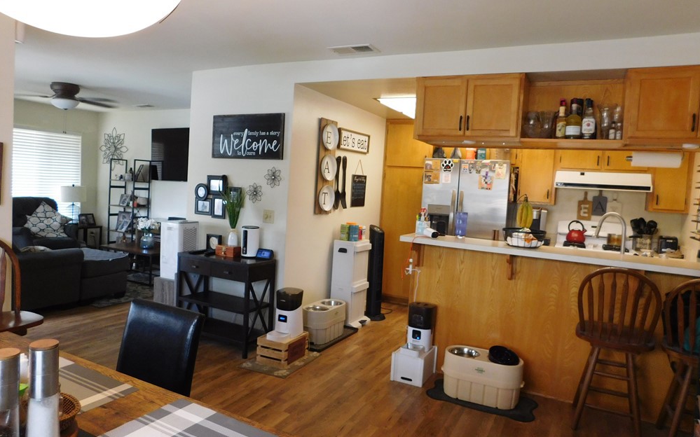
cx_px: 352
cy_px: 213
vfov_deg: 49.3
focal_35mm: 25
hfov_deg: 72.6
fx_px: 477
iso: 250
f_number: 3
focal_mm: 4
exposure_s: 1/30
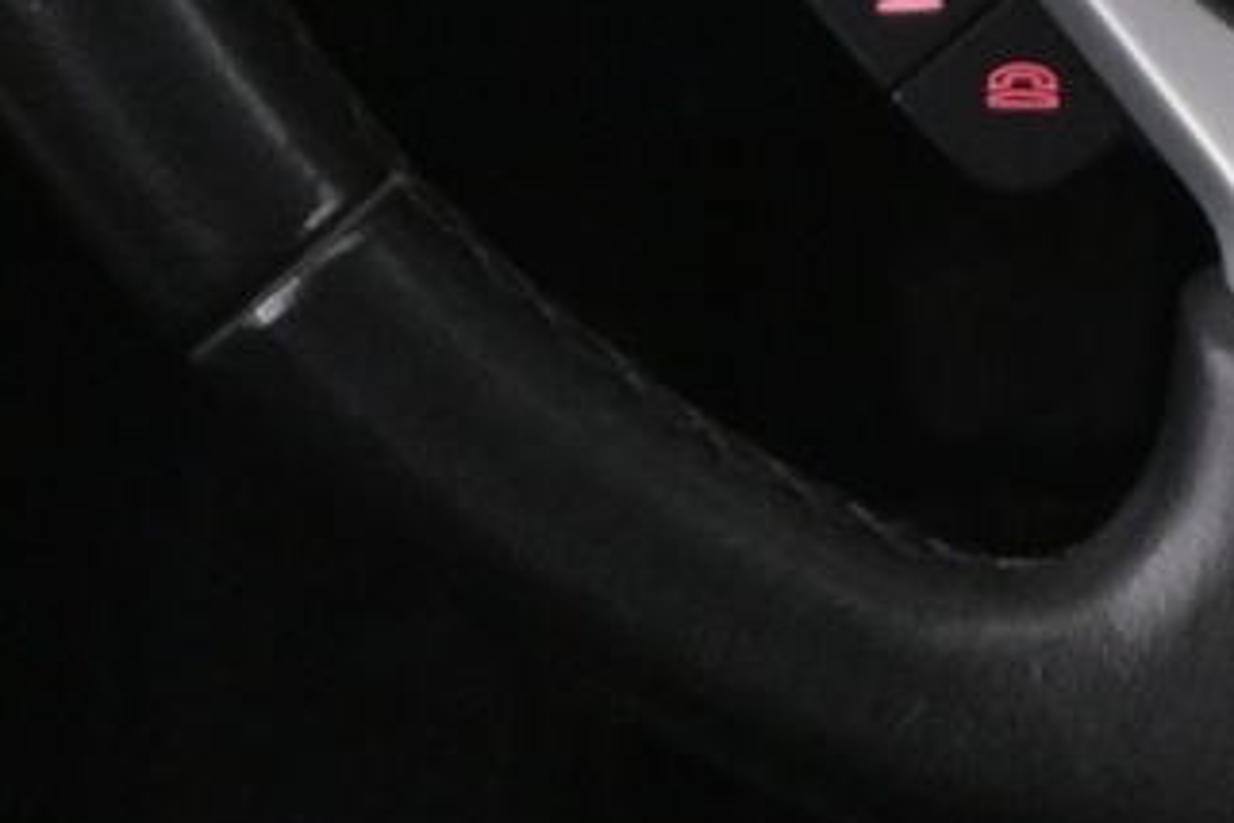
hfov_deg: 9.5
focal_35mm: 212
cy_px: -769
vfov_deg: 6.3
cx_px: 1603
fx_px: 7266
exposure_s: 1/50
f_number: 4.5
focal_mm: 28
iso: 4500
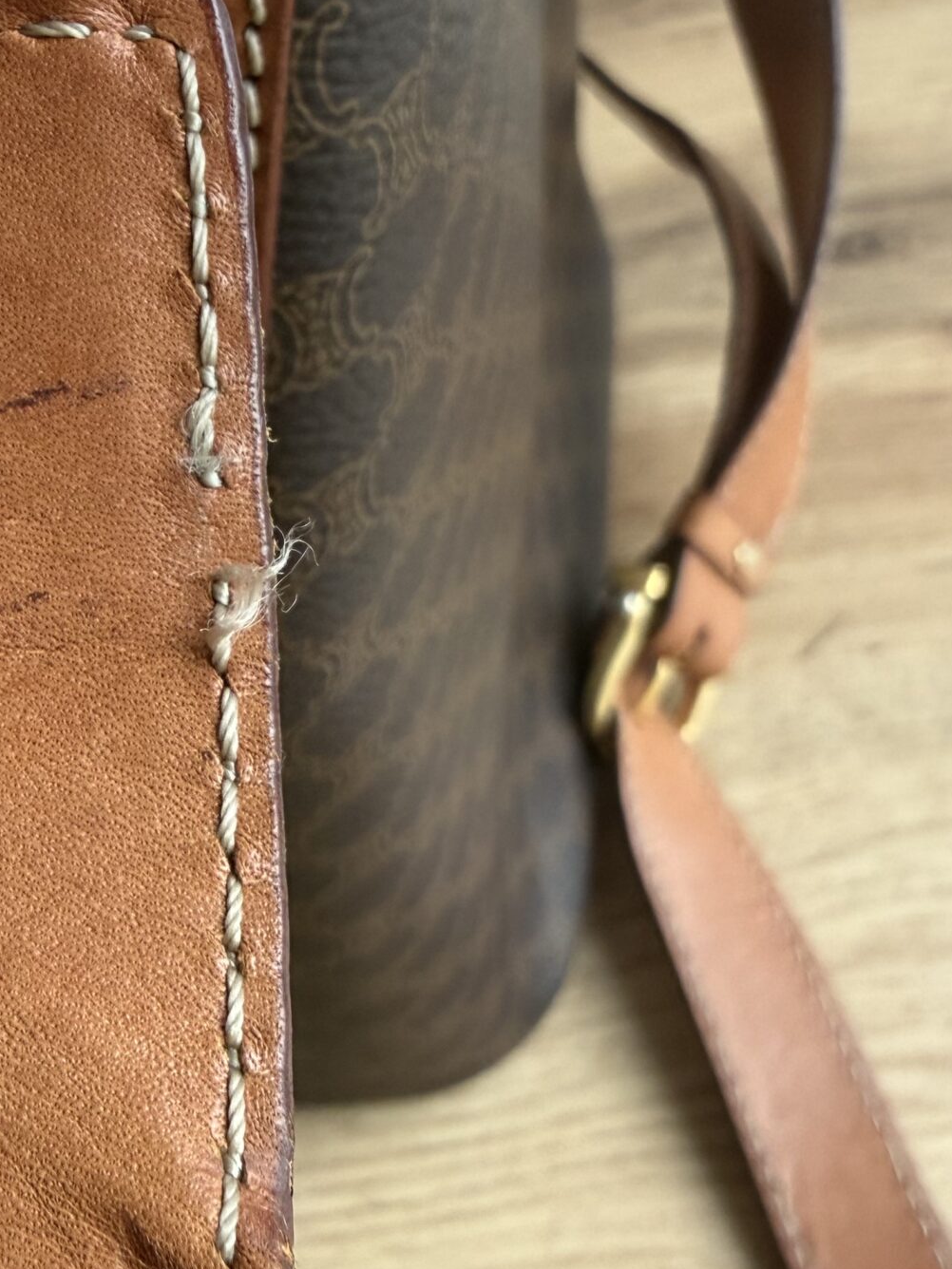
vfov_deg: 40.9
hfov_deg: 30.6
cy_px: 802
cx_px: 161
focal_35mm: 46
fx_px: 1687
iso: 250
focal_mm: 2.22
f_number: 2.2
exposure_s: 1/99
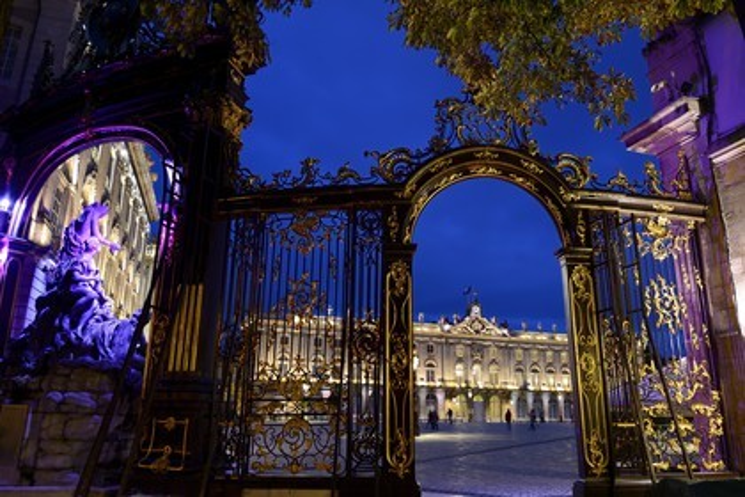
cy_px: 248
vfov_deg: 53.1
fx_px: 497
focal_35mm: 24
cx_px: 372
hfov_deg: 73.7
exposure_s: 1/5
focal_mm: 24
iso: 1600
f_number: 5
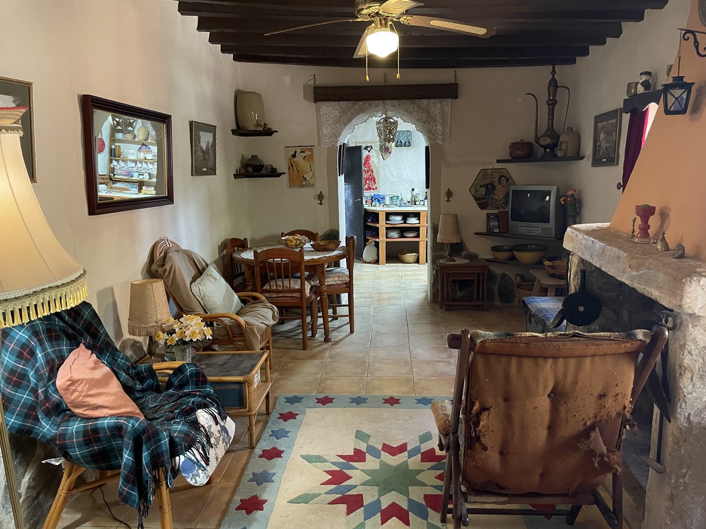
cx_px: 353
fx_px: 530
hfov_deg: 67.3
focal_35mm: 26
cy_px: 264
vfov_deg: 53.1
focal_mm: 4.2
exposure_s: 1/25
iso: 500
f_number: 1.6
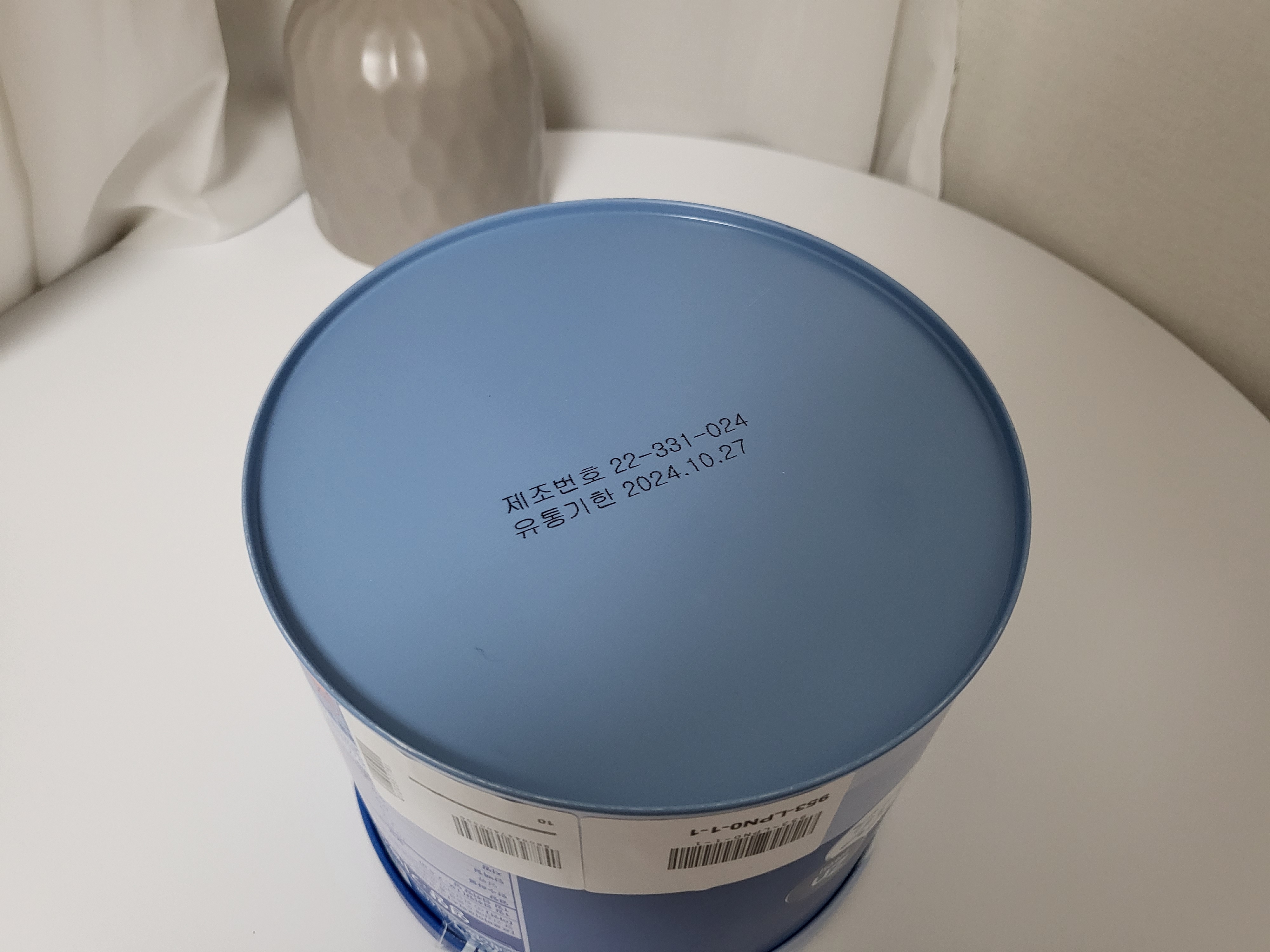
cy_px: 476
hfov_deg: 67.3
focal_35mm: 26
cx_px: 635
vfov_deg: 53.1
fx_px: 954
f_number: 1.8
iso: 200
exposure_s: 1/60
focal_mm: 4.25
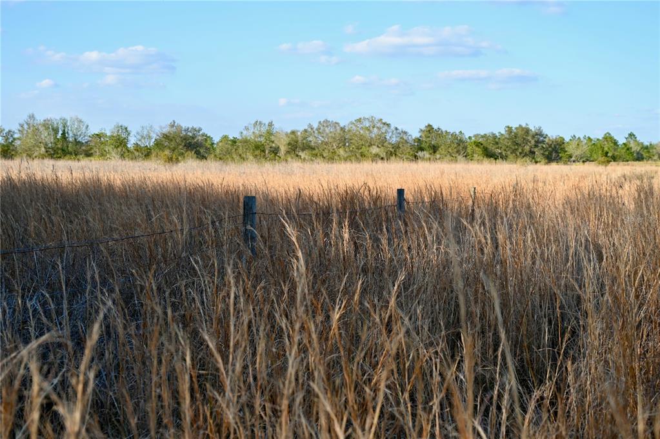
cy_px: 220
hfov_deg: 43.6
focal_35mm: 45
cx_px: 330
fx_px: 824
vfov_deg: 29.8
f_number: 5.6
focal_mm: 45
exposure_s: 1/250
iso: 110
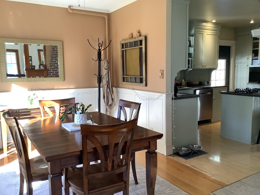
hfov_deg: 58.4
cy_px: 98
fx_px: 233
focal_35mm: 31
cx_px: 130
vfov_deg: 45.4
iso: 125
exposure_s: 1/60
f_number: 2.4
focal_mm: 3.3
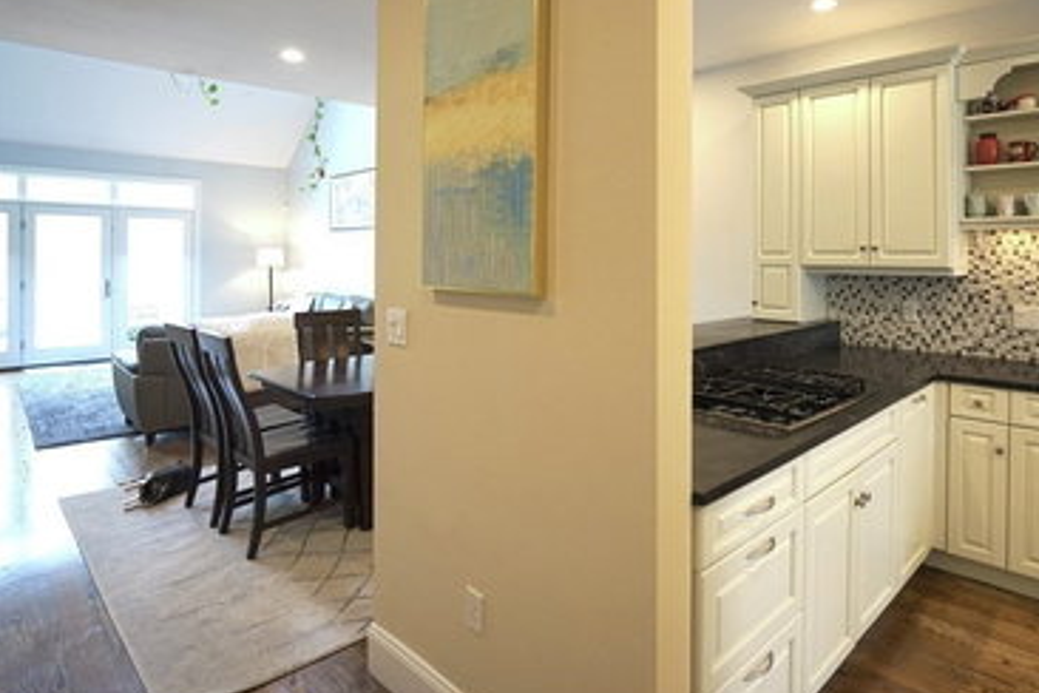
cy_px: 256
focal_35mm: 21
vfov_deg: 58.7
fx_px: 606
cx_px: 588
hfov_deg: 80.8
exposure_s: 1/160
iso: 800
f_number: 4
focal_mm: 16
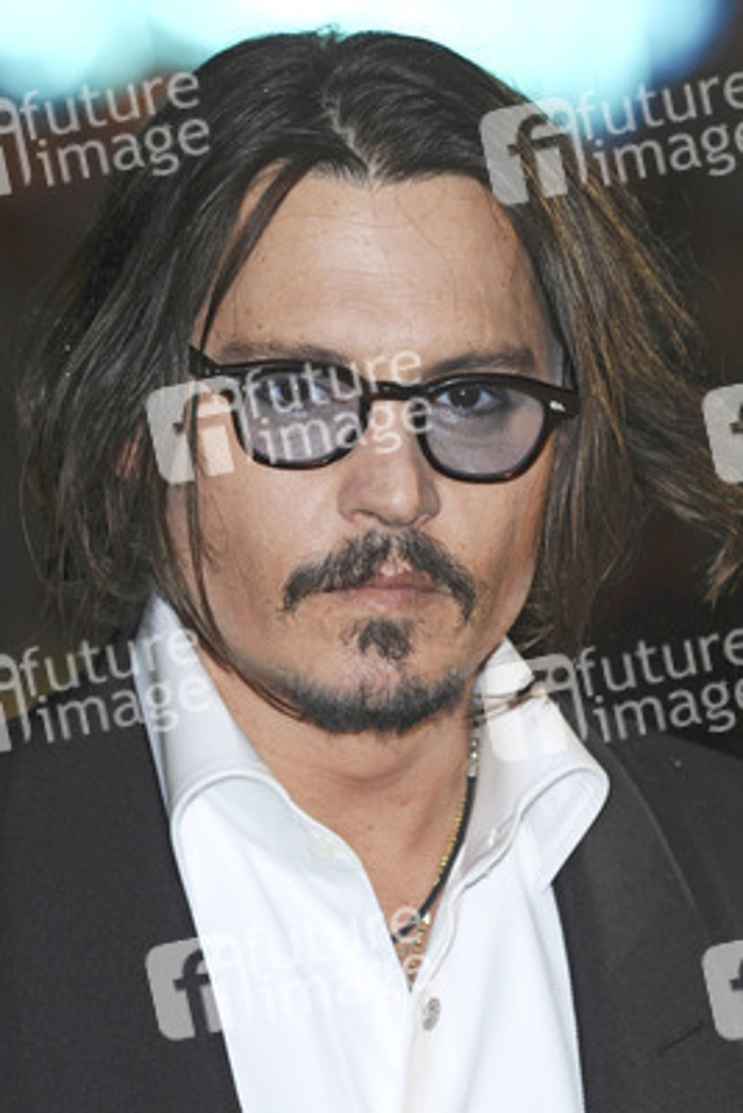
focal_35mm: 278
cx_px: 372
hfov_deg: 5.0
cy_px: 556
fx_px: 8583
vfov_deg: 7.4
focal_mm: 185
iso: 400
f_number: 5
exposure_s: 1/160
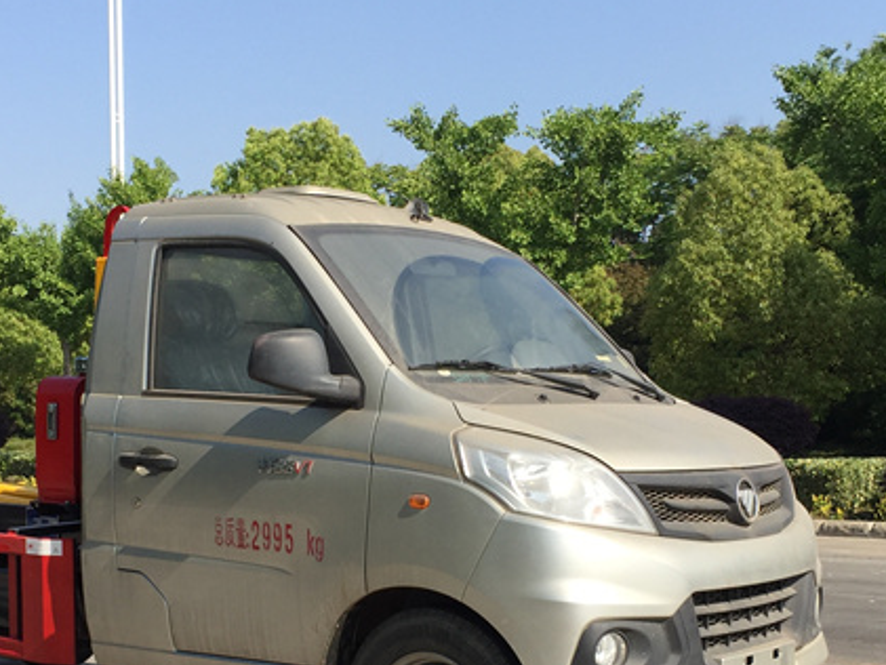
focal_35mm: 62
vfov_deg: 23.3
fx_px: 1587
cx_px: 387
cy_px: 531
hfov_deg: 31.2
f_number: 2.2
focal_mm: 4.15
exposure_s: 1/1582
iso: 32
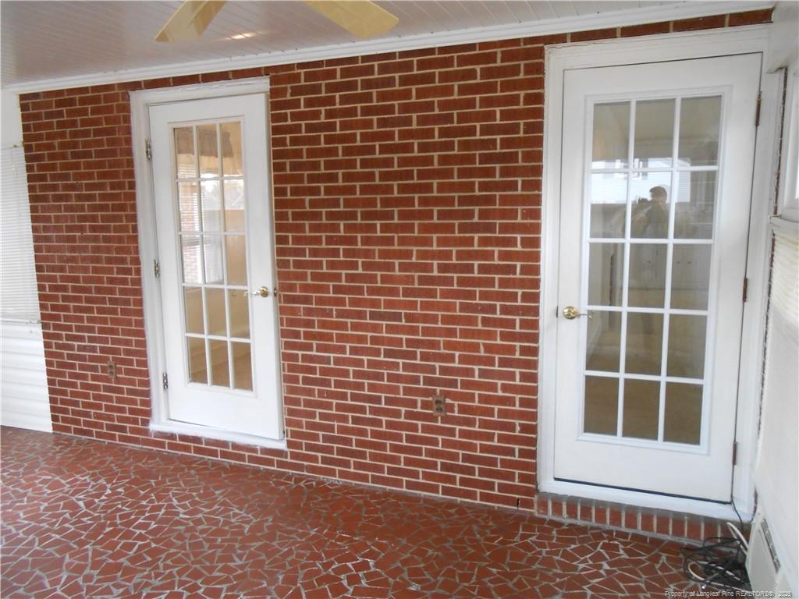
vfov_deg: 53.1
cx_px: 400
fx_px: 600
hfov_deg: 67.3
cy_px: 300
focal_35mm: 26
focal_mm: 4.6
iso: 400
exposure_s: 1/30
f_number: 3.5
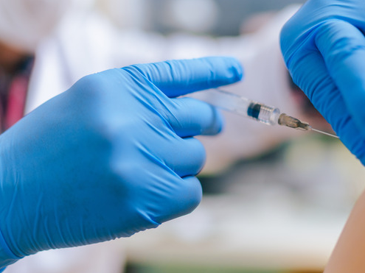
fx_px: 559
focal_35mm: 53
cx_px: 206
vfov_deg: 27.4
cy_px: 108
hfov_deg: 36.1
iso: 250
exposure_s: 1/250
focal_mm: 35
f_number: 1.4
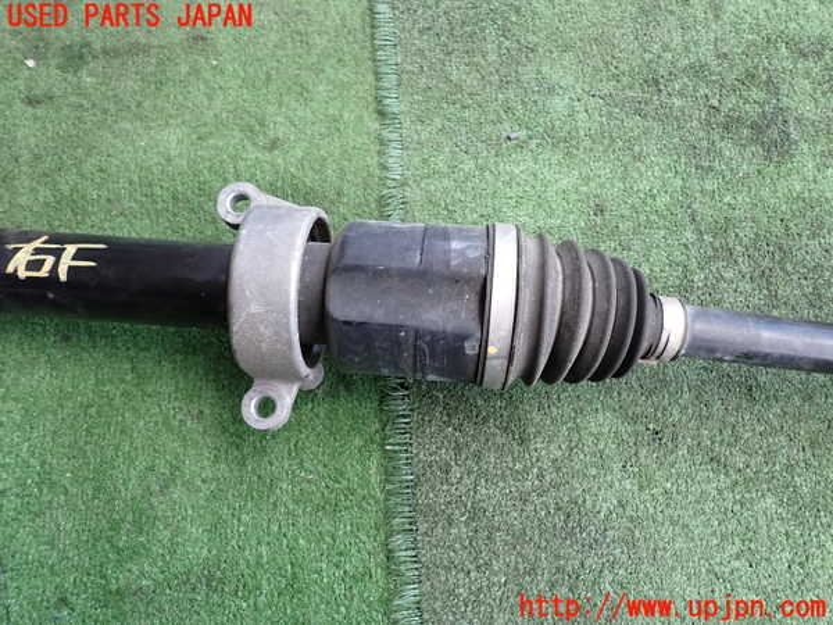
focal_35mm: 25
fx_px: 602
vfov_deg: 54.9
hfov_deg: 69.4
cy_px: 312
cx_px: 416
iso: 100
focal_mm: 4.5
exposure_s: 1/125
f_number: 2.8
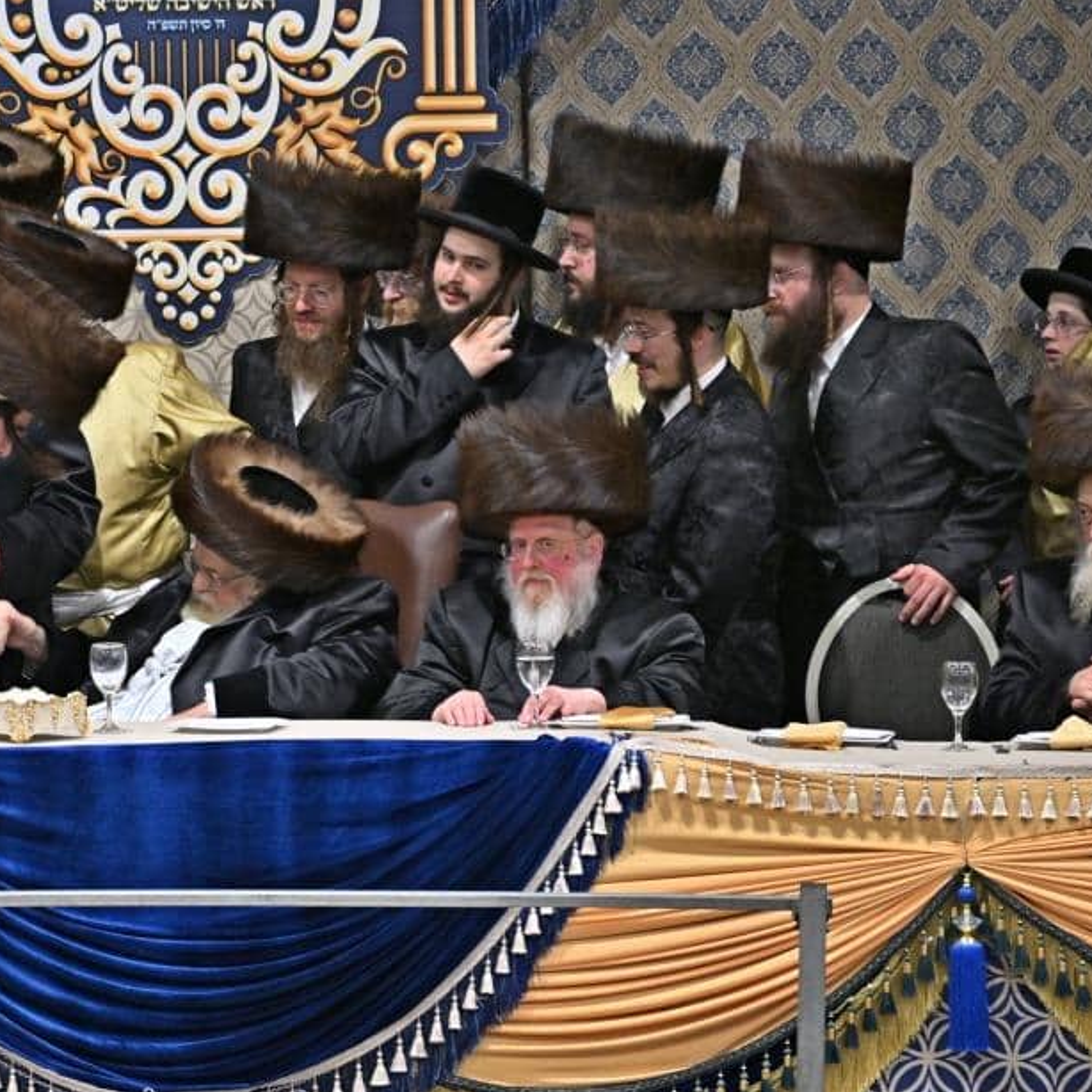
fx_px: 15168
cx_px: 192
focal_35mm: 425
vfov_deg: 4.1
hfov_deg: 4.1
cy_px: 547
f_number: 2.8
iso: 500
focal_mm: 200
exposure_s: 1/250
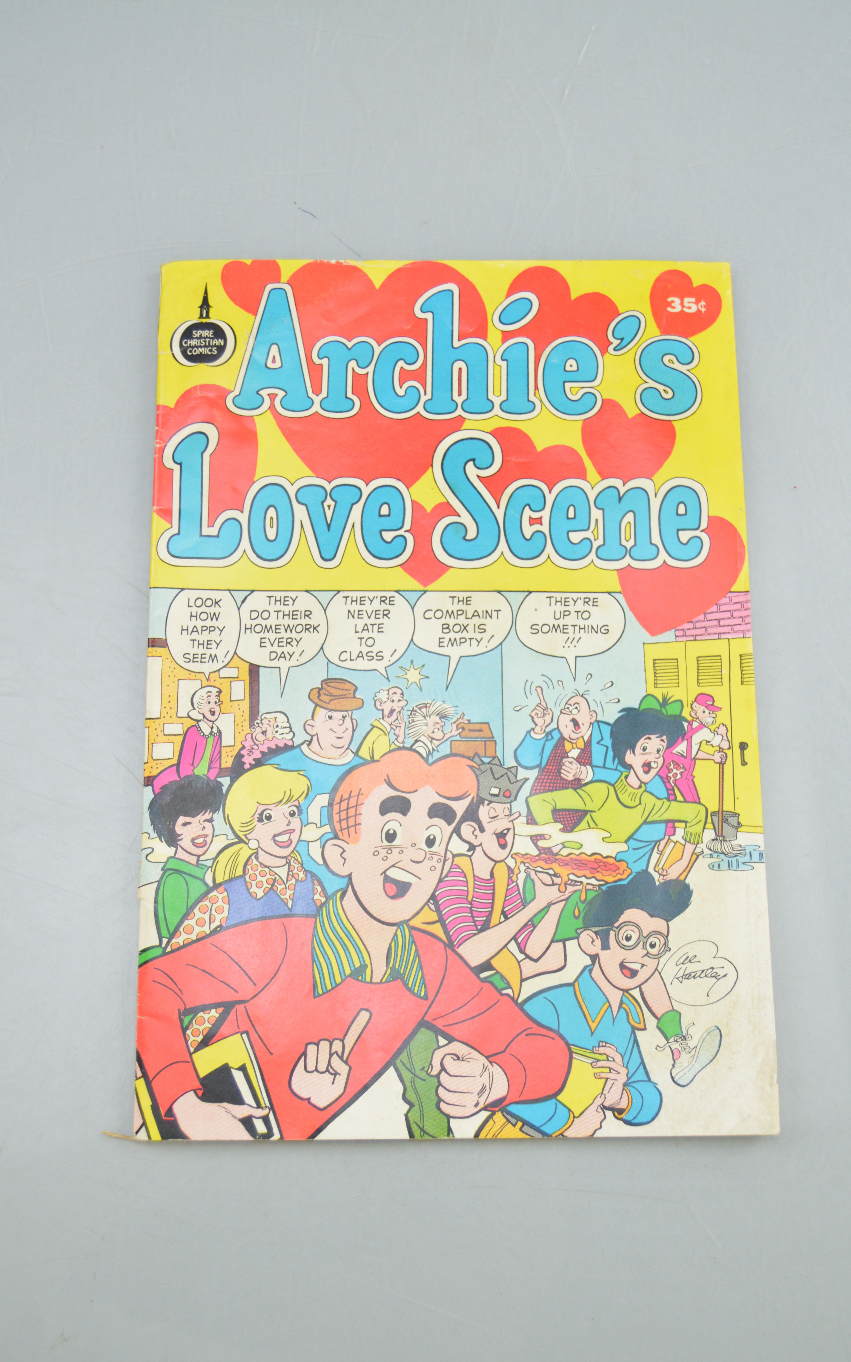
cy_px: 683
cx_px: 438
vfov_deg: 43.5
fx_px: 1707
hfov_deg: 28.0
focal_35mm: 46
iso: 400
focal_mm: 30
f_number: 4.2
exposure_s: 1/125
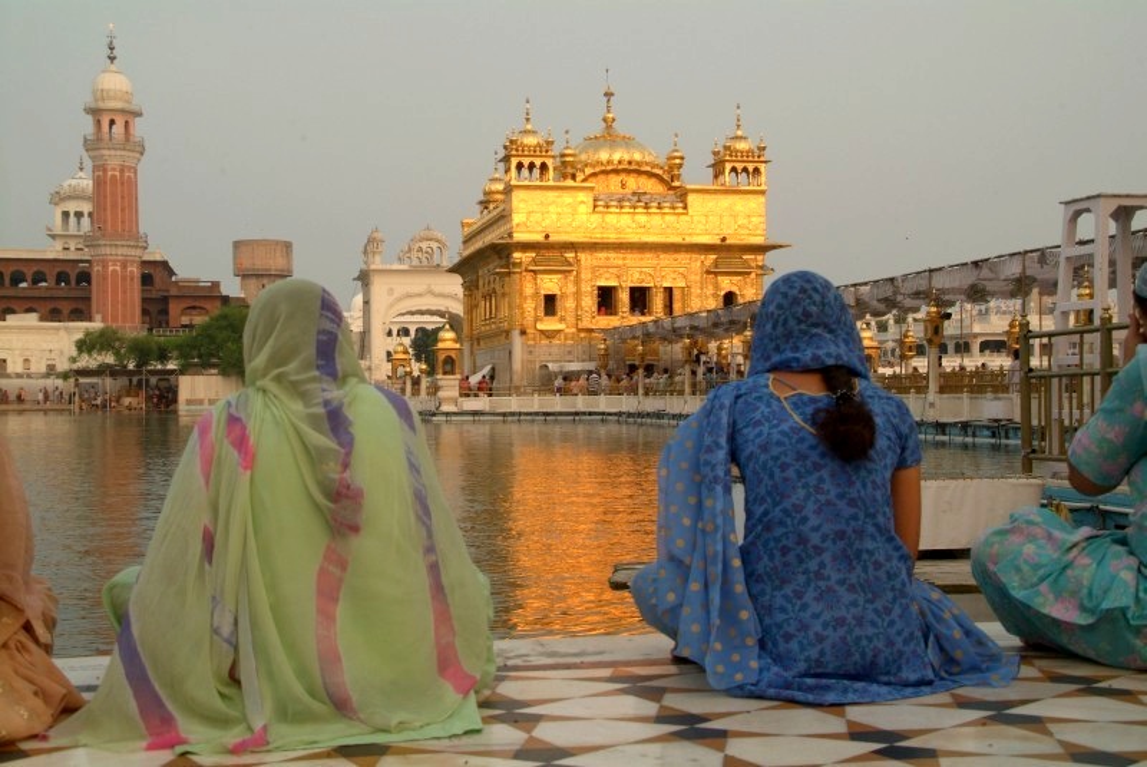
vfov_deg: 28.7
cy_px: 384
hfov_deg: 41.9
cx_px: 574
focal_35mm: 47
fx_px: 1499
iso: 400
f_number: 8
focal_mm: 31
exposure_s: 1/250
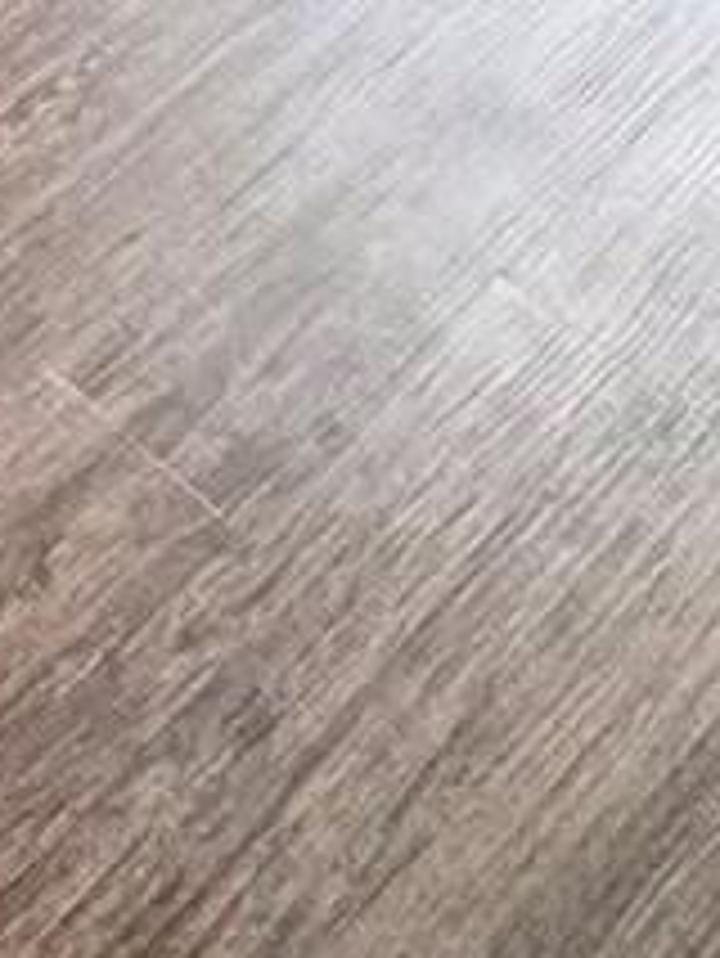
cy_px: -1079
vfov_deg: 15.0
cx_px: 76
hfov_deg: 14.5
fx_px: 2798
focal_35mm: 101
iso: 250
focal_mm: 2.22
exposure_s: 1/120
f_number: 2.2
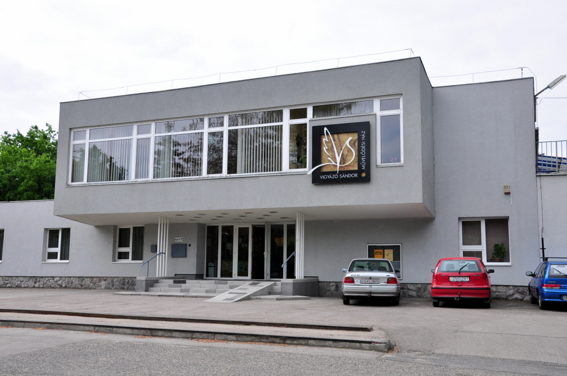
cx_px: 284
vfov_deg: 35.4
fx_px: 590
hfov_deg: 51.3
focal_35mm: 38
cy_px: 188
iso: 200
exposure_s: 1/320
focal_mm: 25
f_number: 9
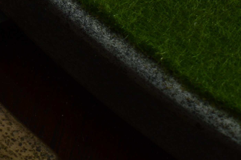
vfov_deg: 3.9
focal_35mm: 356
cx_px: -136
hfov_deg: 5.7
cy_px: 26
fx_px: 2382
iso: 100
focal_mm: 55
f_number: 14
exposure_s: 1/125
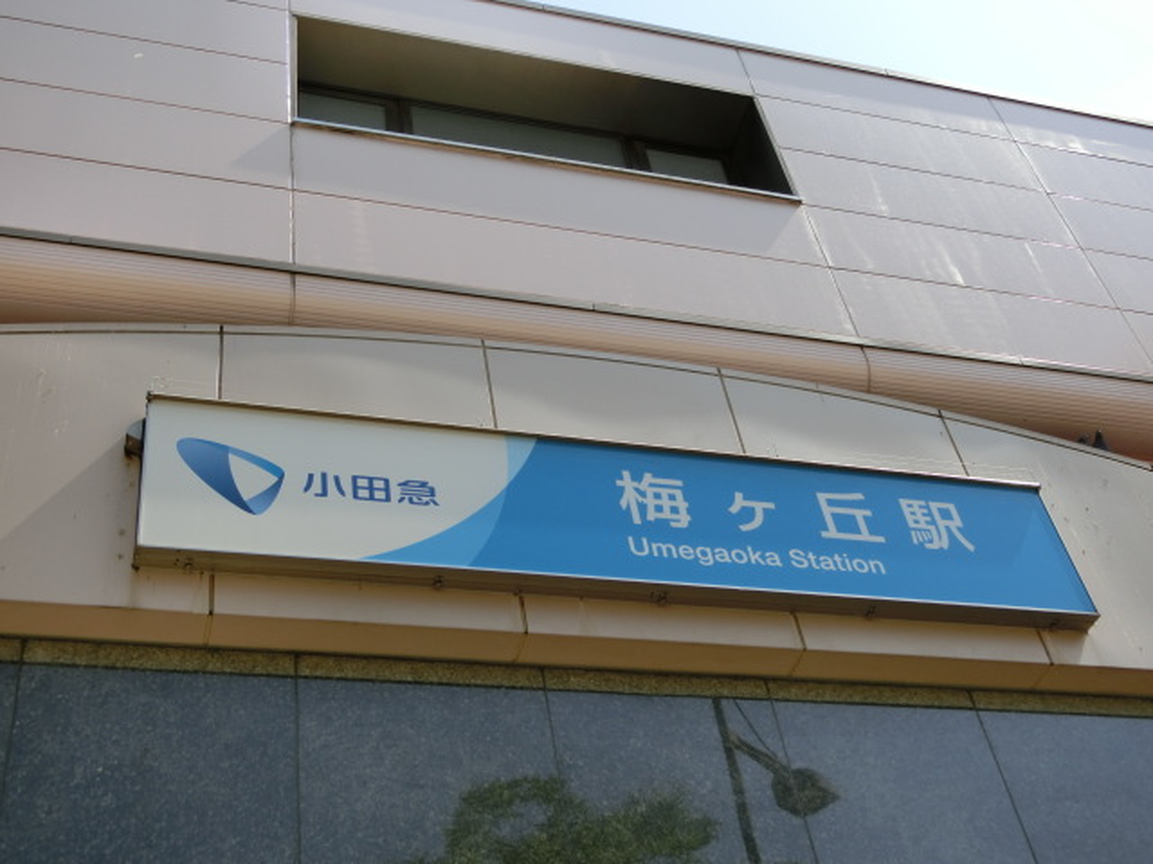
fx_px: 1499
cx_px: 576
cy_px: 432
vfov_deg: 32.2
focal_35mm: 45
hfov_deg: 42.1
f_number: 4.4
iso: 80
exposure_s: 1/320
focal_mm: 8
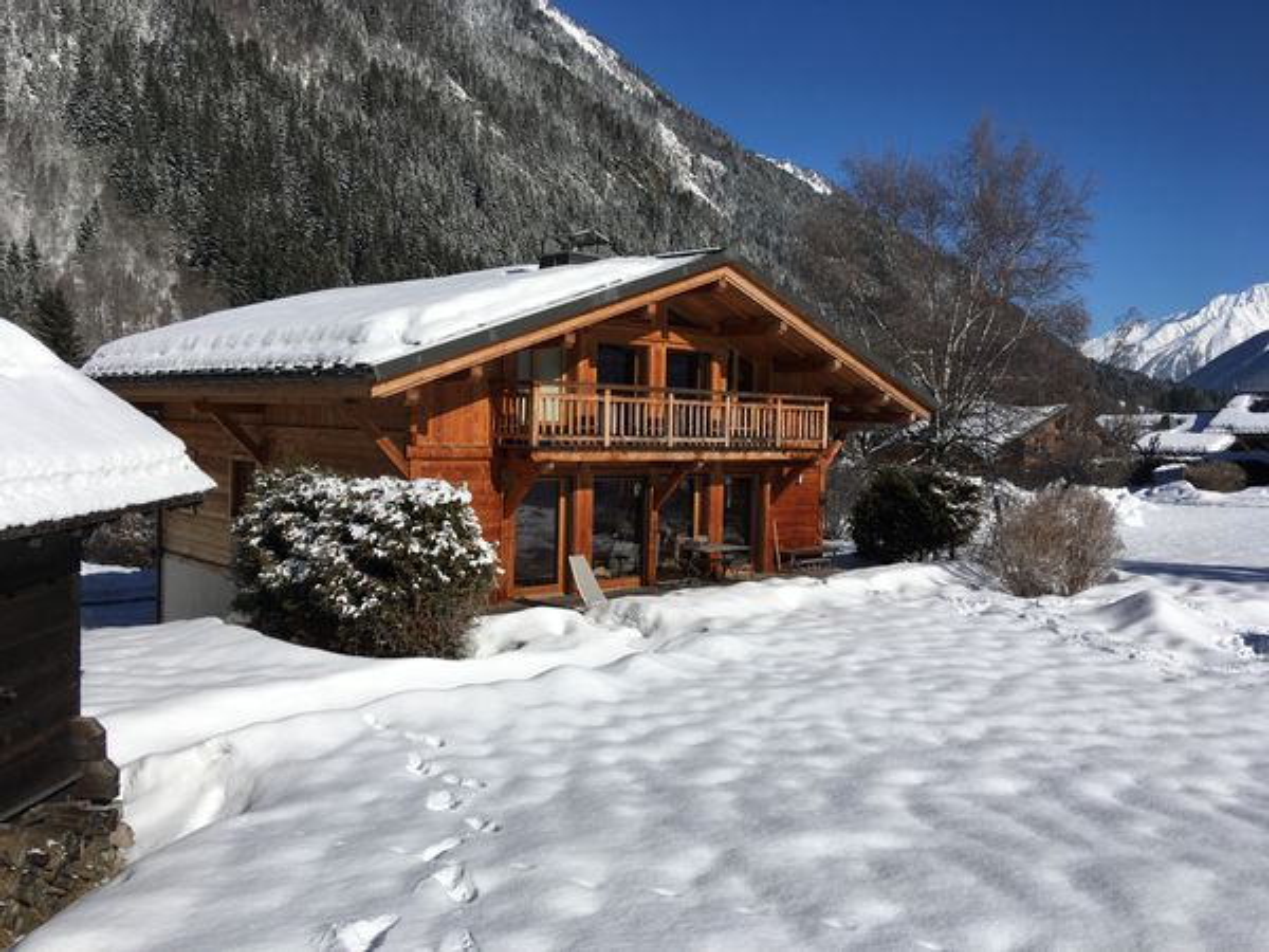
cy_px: 476
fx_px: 1063
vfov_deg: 48.2
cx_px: 634
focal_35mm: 29
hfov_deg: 61.7
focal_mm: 4.15
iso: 25
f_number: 2.2
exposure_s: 1/3663
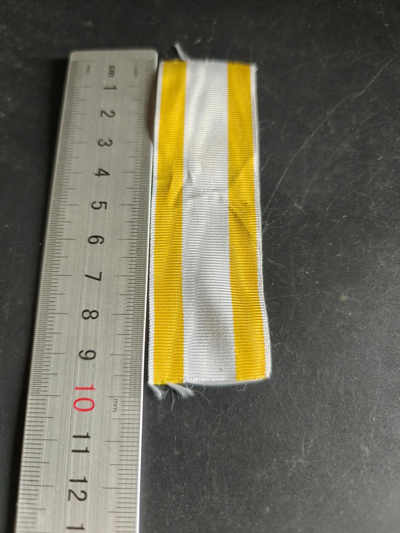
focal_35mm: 23
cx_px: 200
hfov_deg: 58.9
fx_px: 354
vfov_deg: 73.9
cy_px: 266
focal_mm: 6.06
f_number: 1.6
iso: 500
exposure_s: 1/100
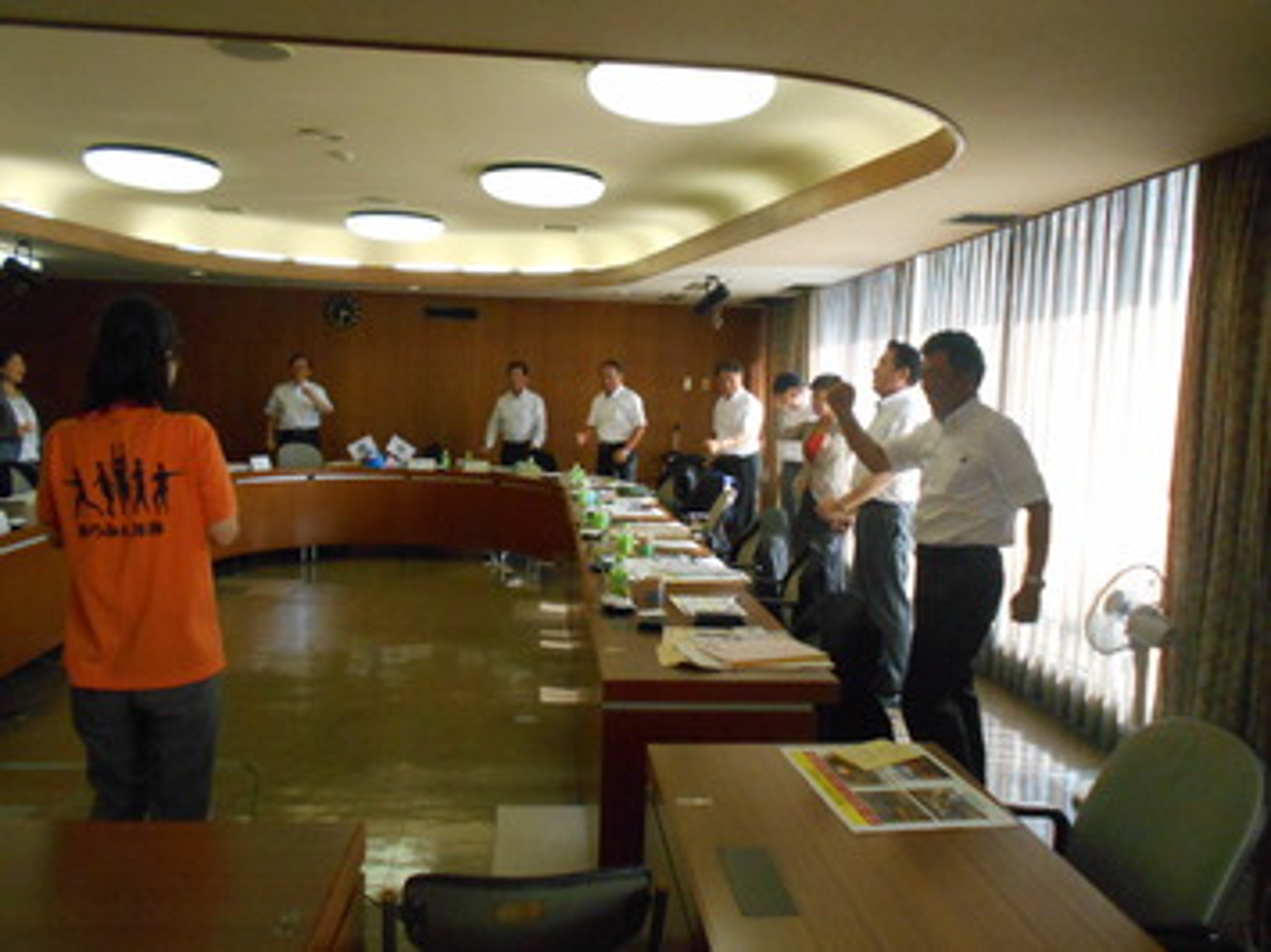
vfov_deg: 49.7
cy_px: 476
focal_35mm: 28
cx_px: 636
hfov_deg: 63.5
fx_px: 1028
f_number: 3.4
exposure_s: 1/250
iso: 800
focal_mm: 5.1
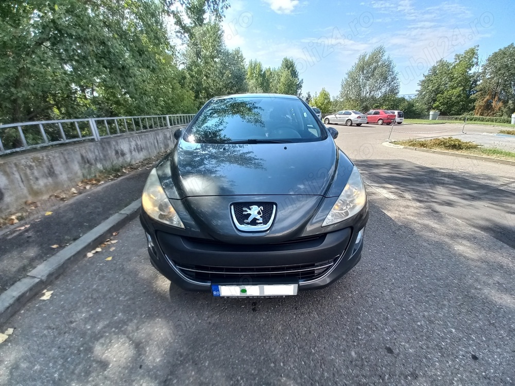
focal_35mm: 13
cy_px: 193
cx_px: 258
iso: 40
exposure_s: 1/311
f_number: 2.2
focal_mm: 1.42
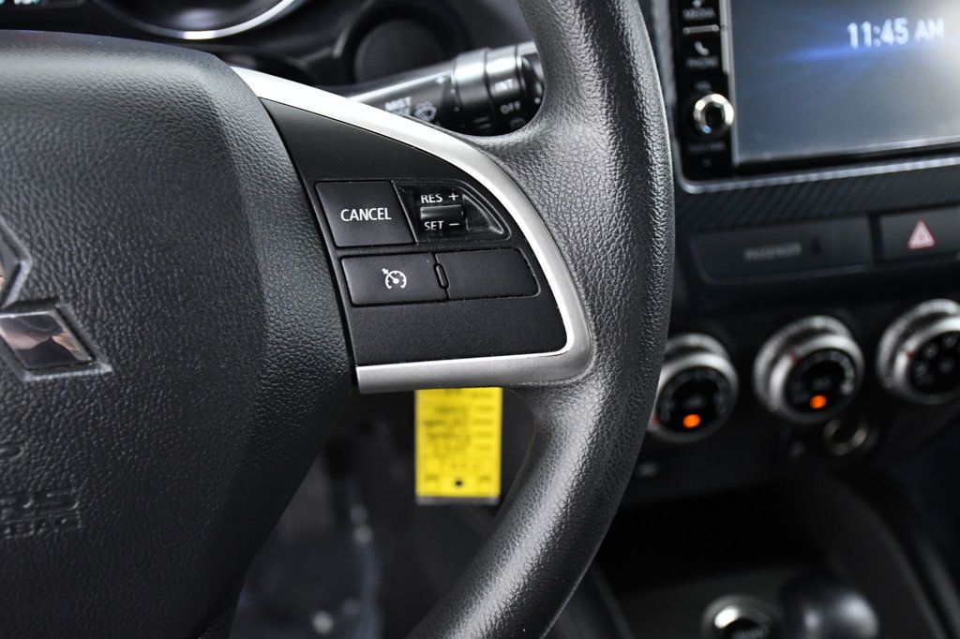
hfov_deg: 38.2
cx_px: 480
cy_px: 320
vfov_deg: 26.0
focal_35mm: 52
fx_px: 1386
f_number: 5
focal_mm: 35
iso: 2500
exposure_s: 1/100
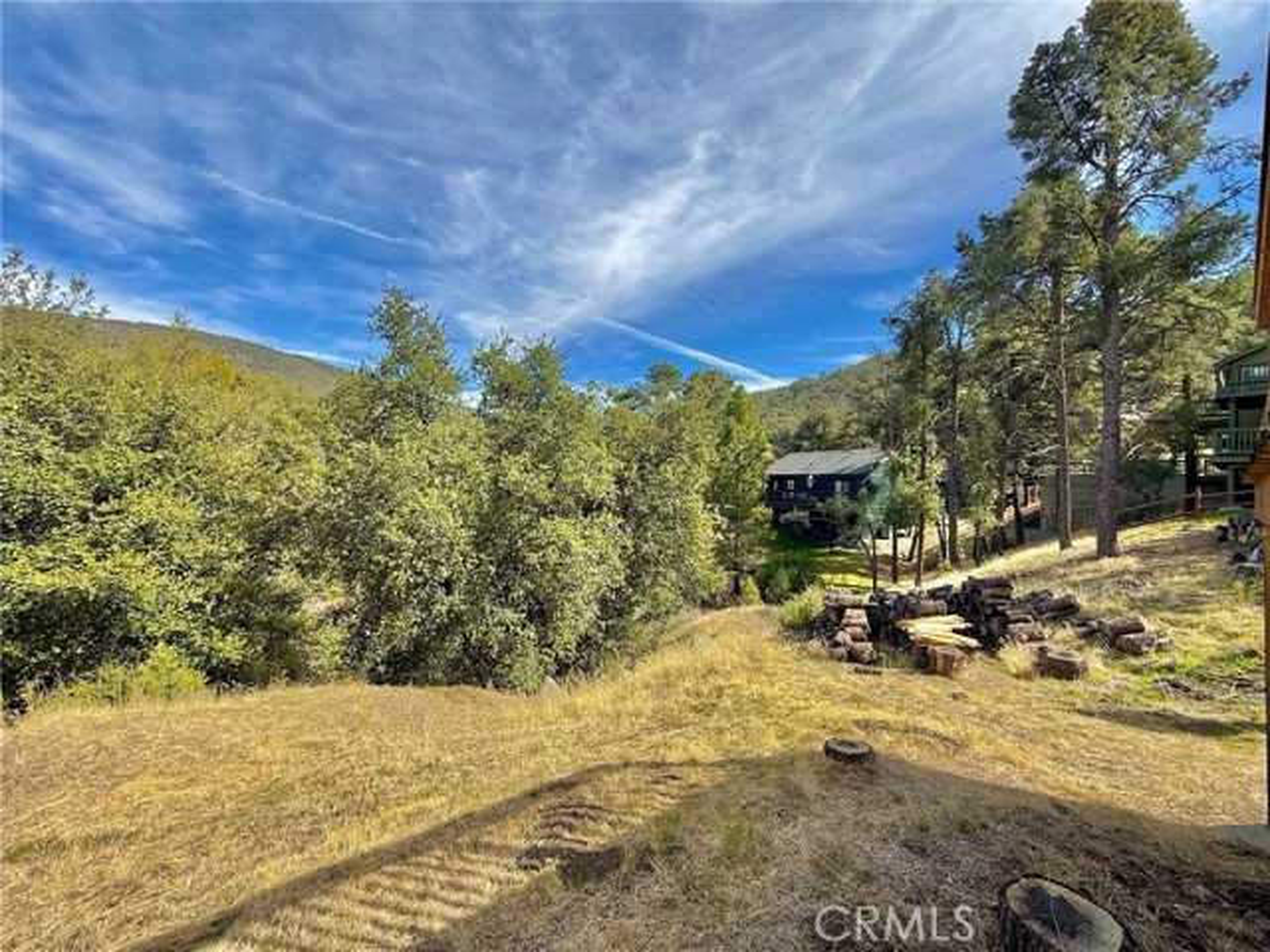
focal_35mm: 14
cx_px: 635
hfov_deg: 102.1
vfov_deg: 85.7
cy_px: 476
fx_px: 514
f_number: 2.2
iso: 50
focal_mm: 2.22
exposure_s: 1/1033
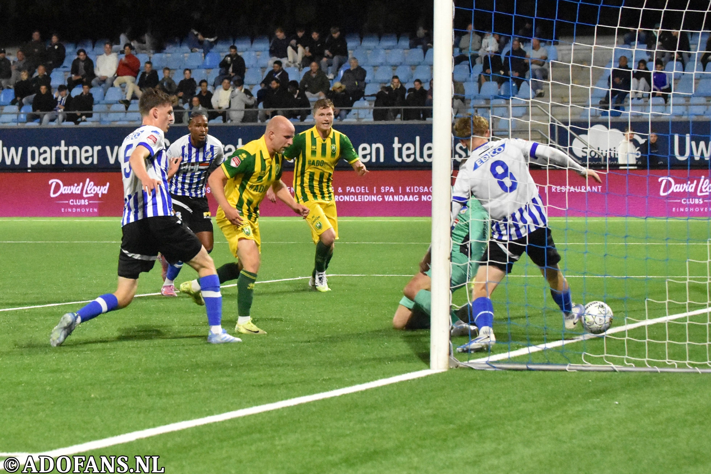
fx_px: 2074
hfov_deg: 19.5
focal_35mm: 105
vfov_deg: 13.0
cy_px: 237
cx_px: 356
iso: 10000
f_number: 3.5
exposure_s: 1/1250
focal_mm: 70
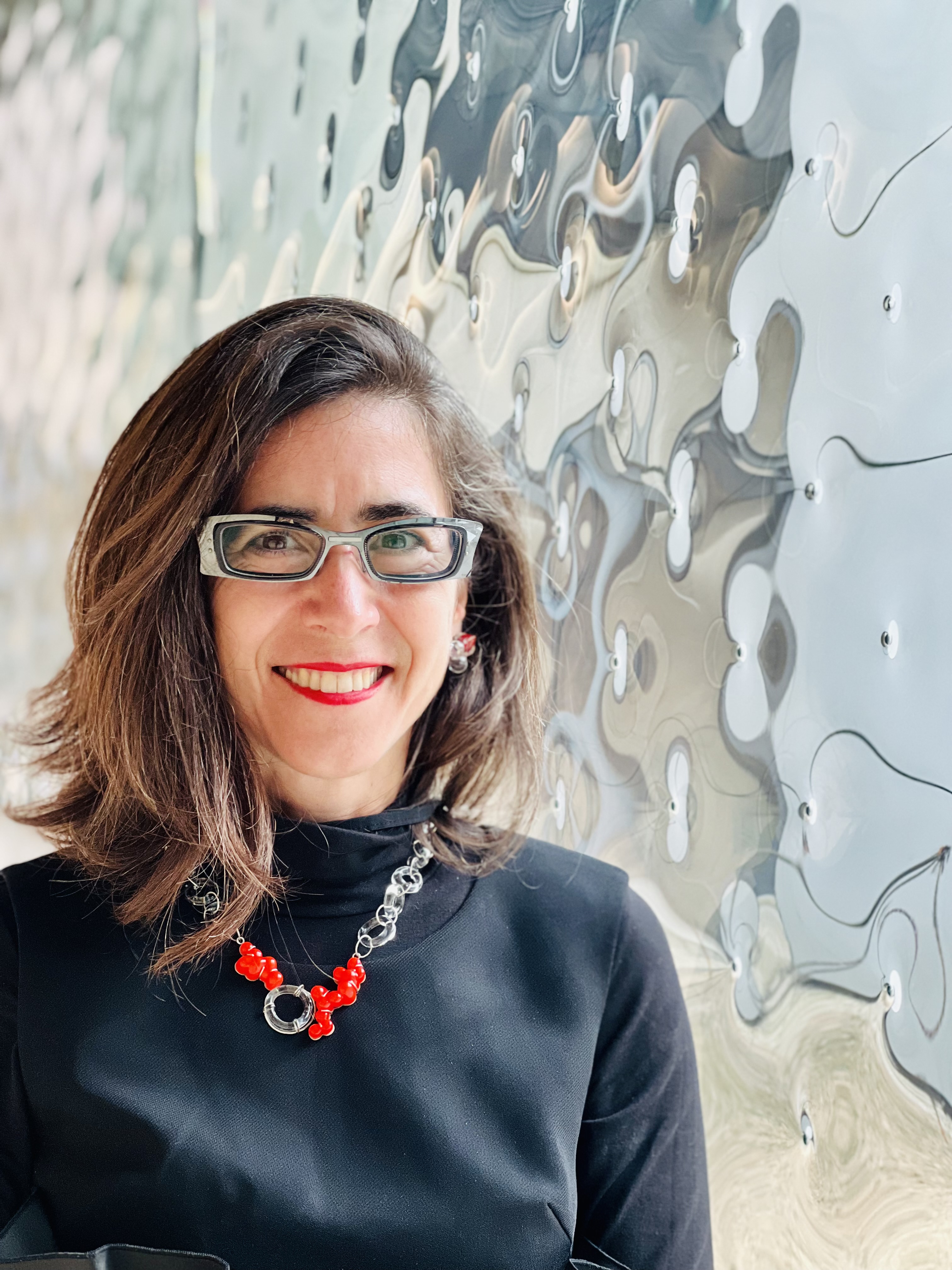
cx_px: 476
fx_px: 2824
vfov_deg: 25.3
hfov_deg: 19.1
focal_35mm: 77
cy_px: 635
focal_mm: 9
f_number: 2.8
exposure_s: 1/121
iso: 160
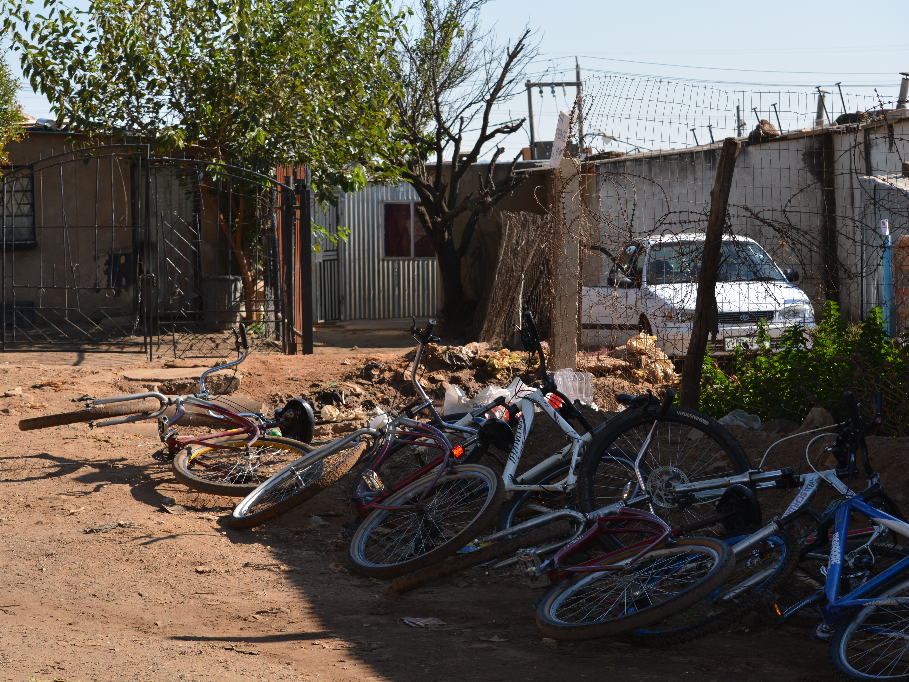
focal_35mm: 90
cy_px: 341
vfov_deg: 16.5
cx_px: 406
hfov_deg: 21.9
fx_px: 2351
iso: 100
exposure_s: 1/200
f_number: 8
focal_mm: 55
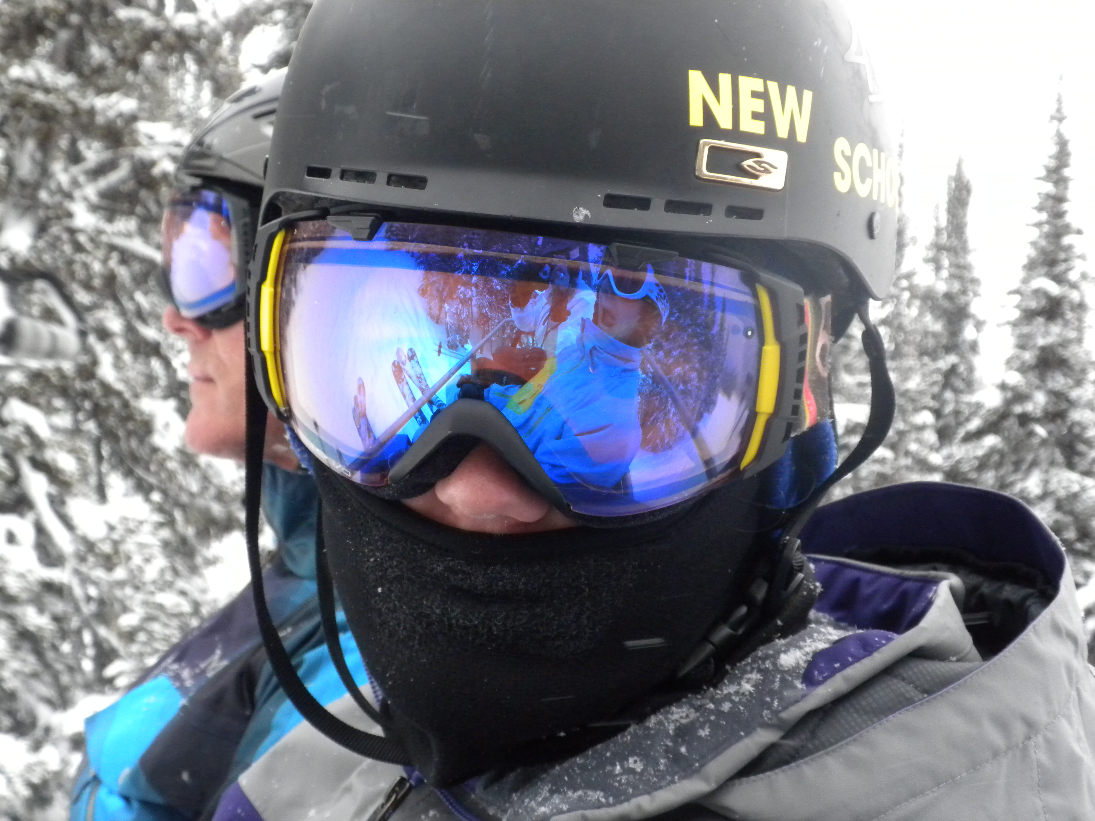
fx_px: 1898
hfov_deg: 32.2
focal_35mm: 60
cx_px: 548
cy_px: 410
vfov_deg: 24.4
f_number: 4.7
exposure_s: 1/244
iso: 400
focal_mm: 10.7
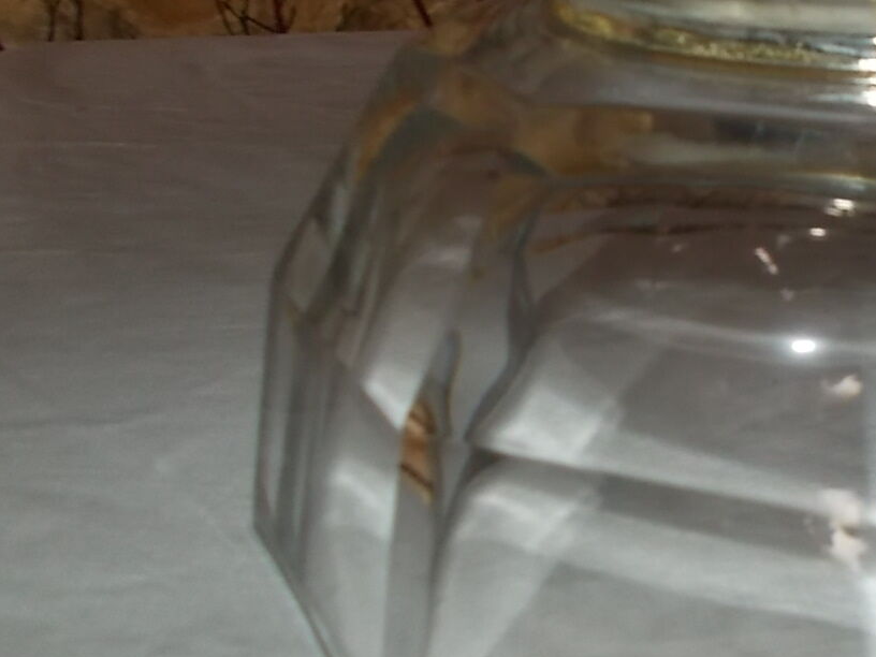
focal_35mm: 51
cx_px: 841
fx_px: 1291
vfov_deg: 28.5
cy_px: 301
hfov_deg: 34.6
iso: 200
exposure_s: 1/25
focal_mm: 4.6
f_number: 3.2
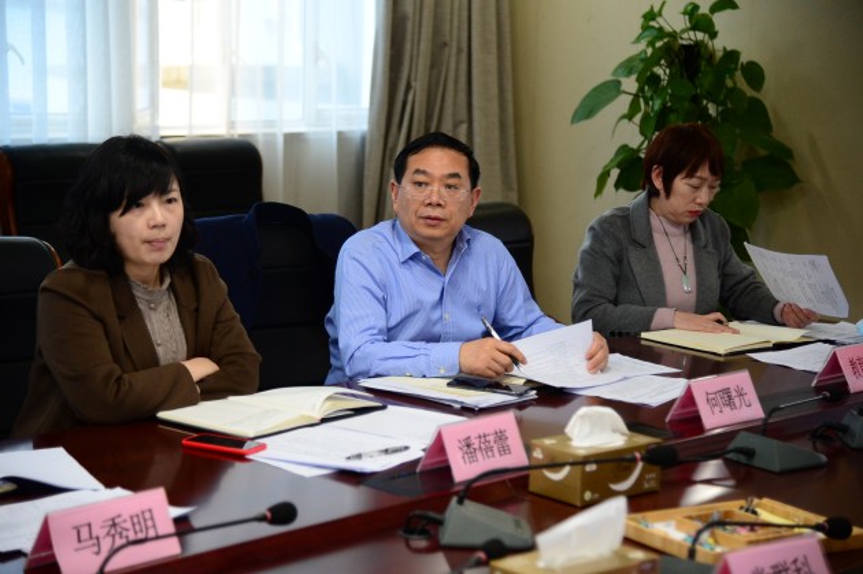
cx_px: 432
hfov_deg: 23.9
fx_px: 2036
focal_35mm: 85
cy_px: 287
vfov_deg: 16.0
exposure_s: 1/250
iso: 4000
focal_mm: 85
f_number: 4
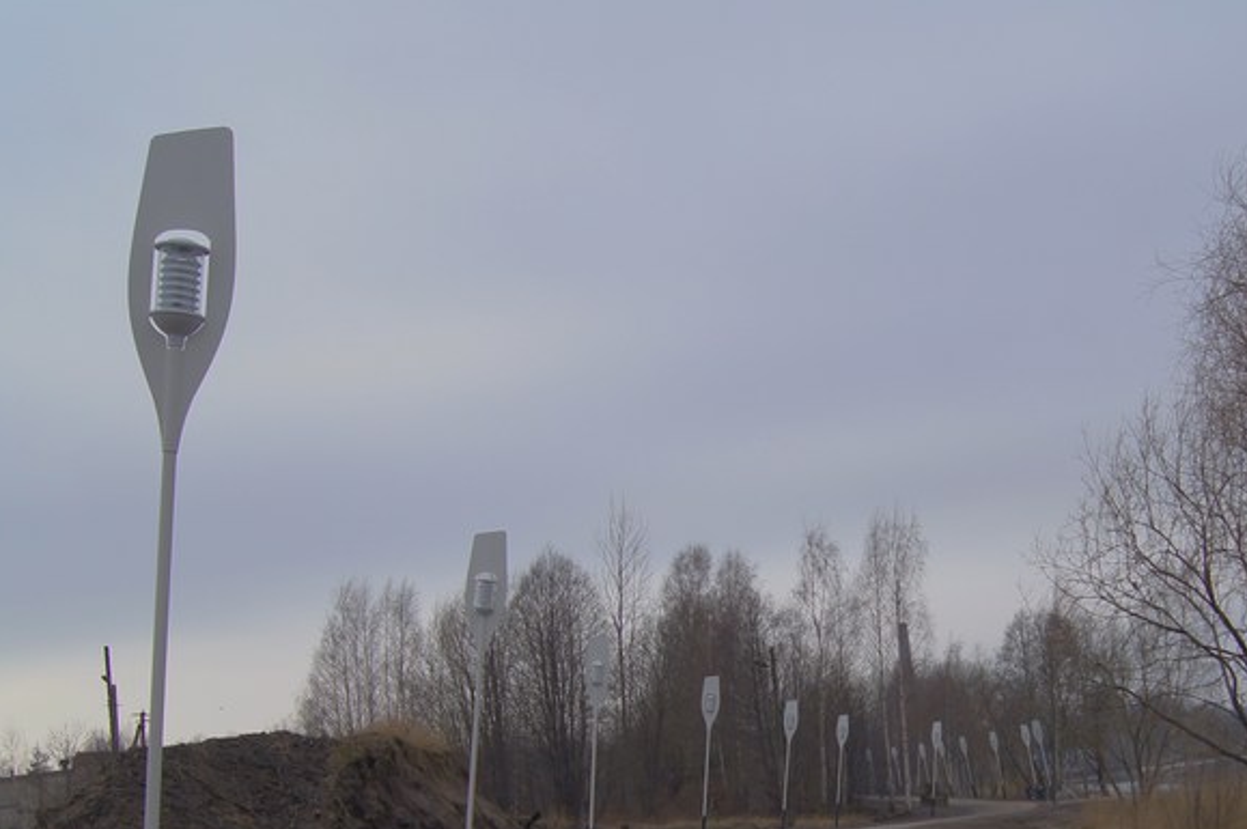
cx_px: 857
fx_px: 1938
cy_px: 745
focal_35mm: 56
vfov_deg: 23.5
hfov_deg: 35.2
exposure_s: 1/500
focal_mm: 18
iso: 100
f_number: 5
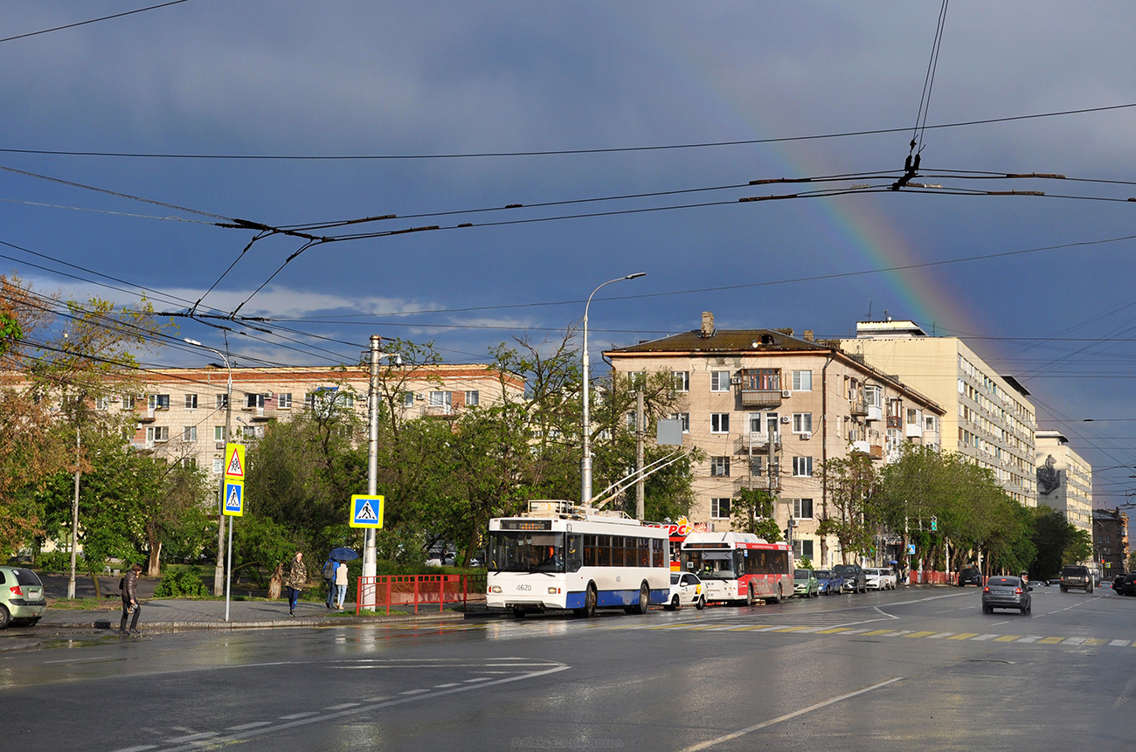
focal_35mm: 57
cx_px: 568
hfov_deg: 35.1
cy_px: 376
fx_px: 1795
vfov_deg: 23.7
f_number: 9
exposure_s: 1/640
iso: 200
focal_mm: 38
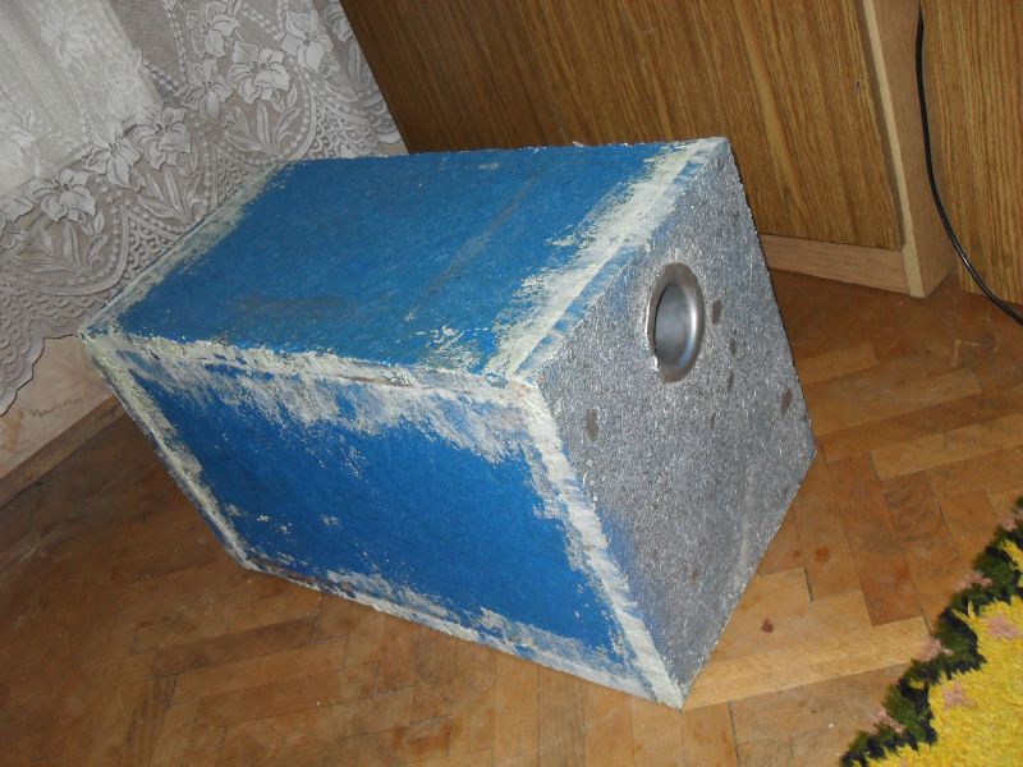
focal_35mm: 35
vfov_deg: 40.7
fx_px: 1034
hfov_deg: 52.6
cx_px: 512
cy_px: 384
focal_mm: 6.2
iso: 200
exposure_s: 1/45
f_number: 2.8
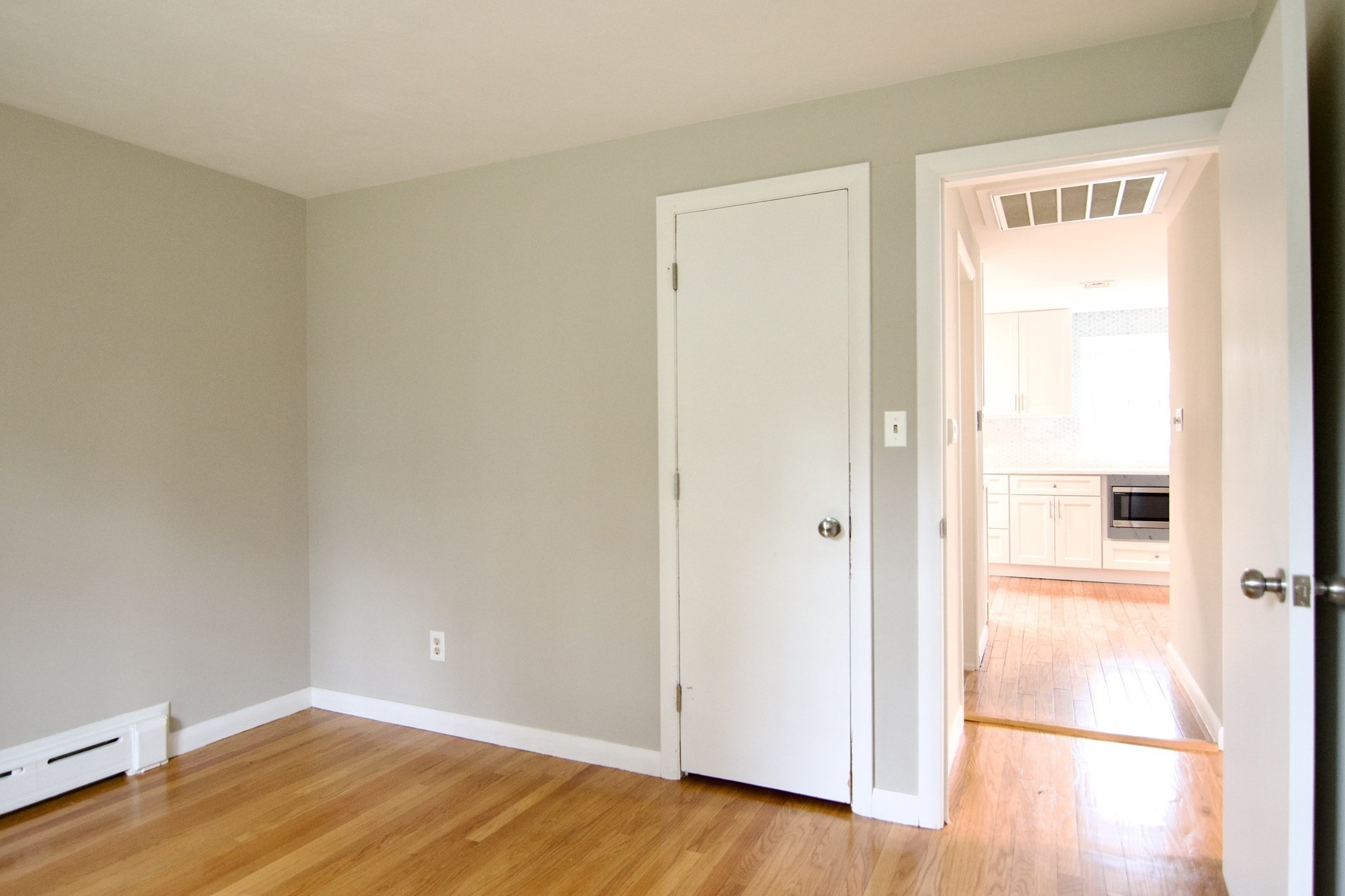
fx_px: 784
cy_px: 448
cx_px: 672
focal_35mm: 21
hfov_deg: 81.2
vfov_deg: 59.5
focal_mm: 14
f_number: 3.5
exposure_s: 1/60
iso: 800
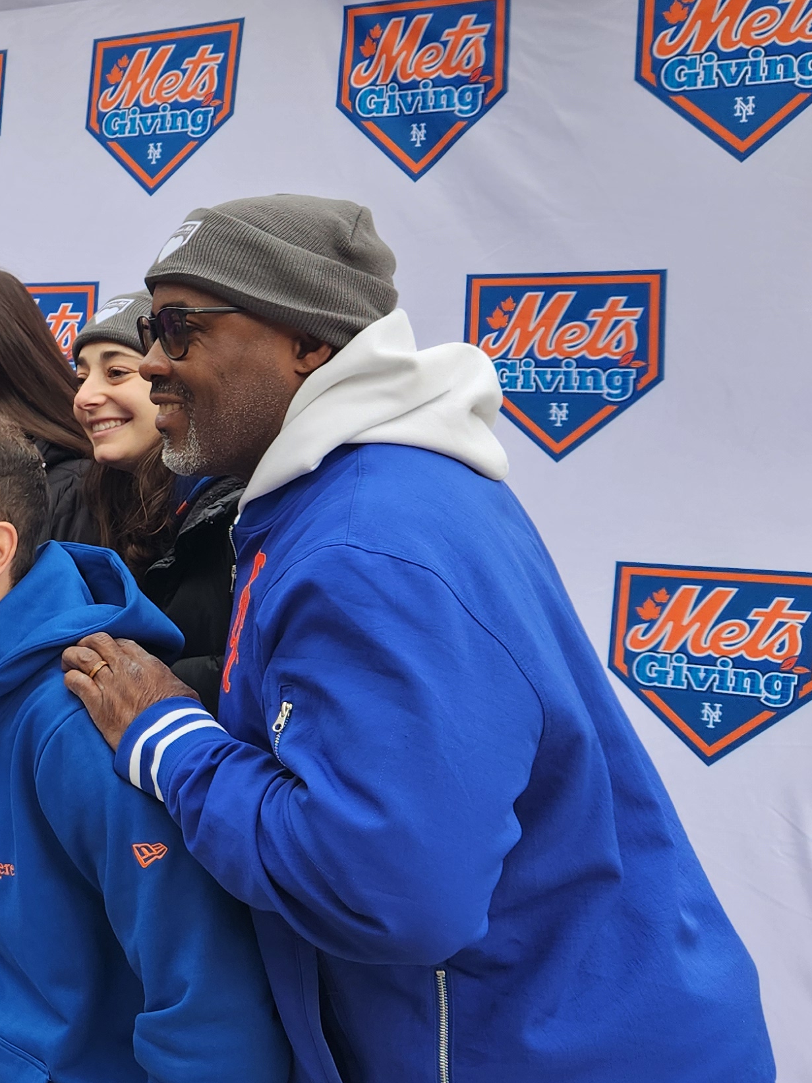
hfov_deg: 22.6
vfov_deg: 34.4
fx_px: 1752
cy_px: 533
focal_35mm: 56
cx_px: -316
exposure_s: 1/180
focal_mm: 5.4
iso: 25
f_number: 1.8
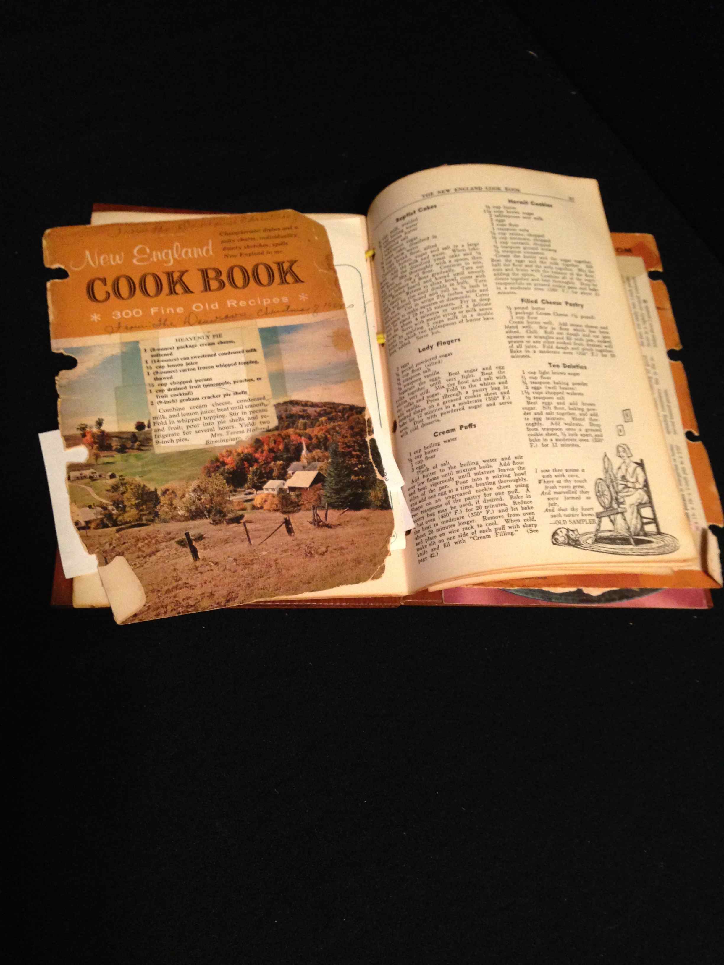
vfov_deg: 55.4
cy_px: 482
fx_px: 920
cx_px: 362
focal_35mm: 33
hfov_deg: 42.9
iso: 320
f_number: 2.4
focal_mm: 4.12
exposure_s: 1/20
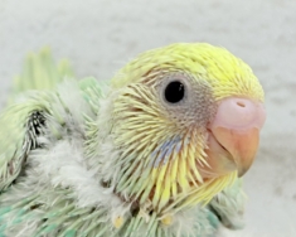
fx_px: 1209
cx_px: 63
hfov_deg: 13.9
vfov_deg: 11.2
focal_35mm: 138
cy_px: 63
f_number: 1.6
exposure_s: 1/100
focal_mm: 5.96
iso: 64
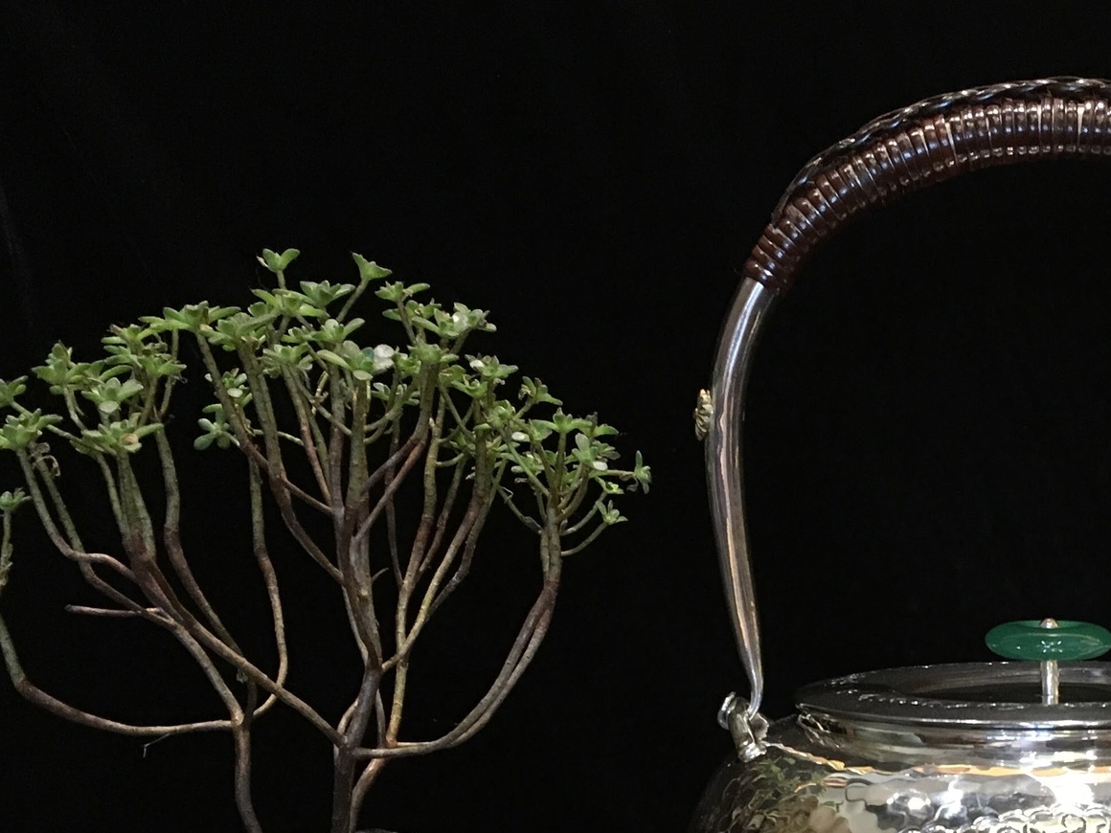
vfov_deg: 23.8
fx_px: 1926
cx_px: 986
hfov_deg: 30.8
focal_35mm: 60
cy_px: 725
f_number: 2.2
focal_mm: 4.15
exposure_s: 1/30
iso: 125
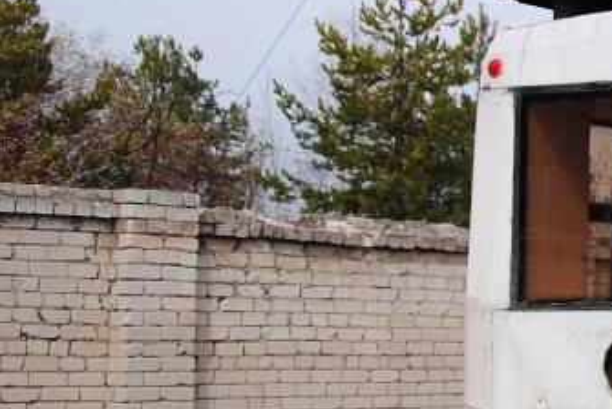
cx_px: 1063
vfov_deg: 10.7
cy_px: 213
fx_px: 2195
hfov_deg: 14.2
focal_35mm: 129
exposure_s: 1/1000
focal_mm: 24
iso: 100
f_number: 3.8
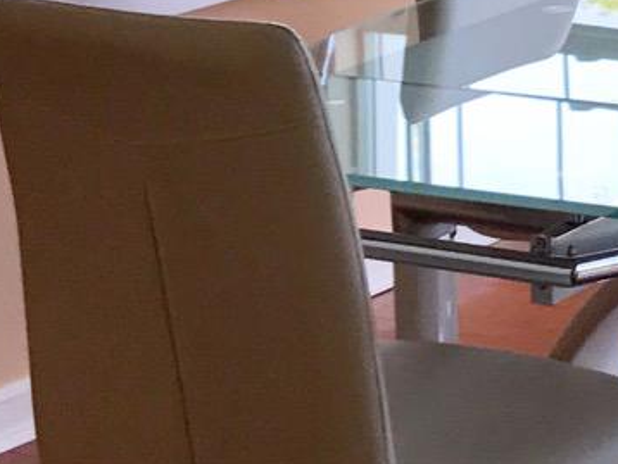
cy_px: -274
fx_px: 2858
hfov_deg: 11.9
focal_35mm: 160
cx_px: 887
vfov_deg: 9.0
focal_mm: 3.99
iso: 20
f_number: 1.8
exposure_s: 1/158
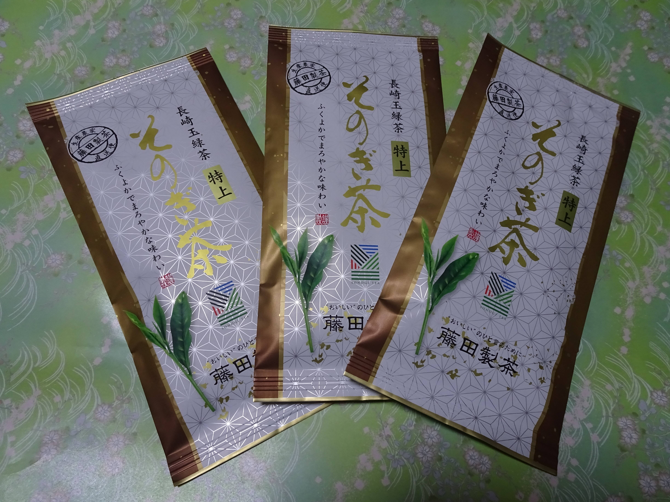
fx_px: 465
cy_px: 251
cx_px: 335
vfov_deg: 56.8
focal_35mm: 24
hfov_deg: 71.6
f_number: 3.5
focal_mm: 4.1
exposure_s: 1/30
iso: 400
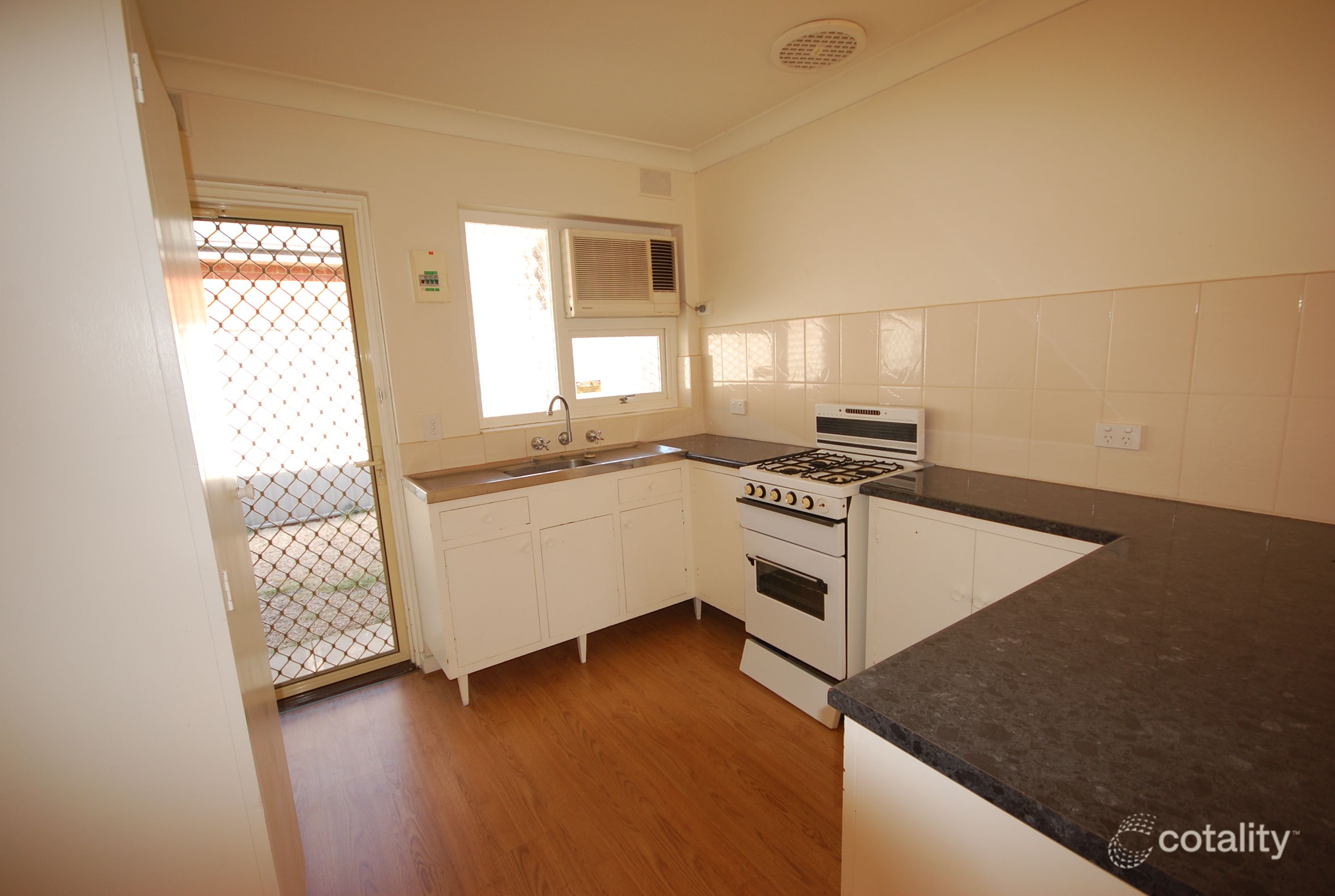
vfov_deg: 77.6
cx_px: 668
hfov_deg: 100.3
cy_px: 448
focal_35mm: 15
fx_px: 557
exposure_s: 1/60
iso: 200
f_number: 4
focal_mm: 10
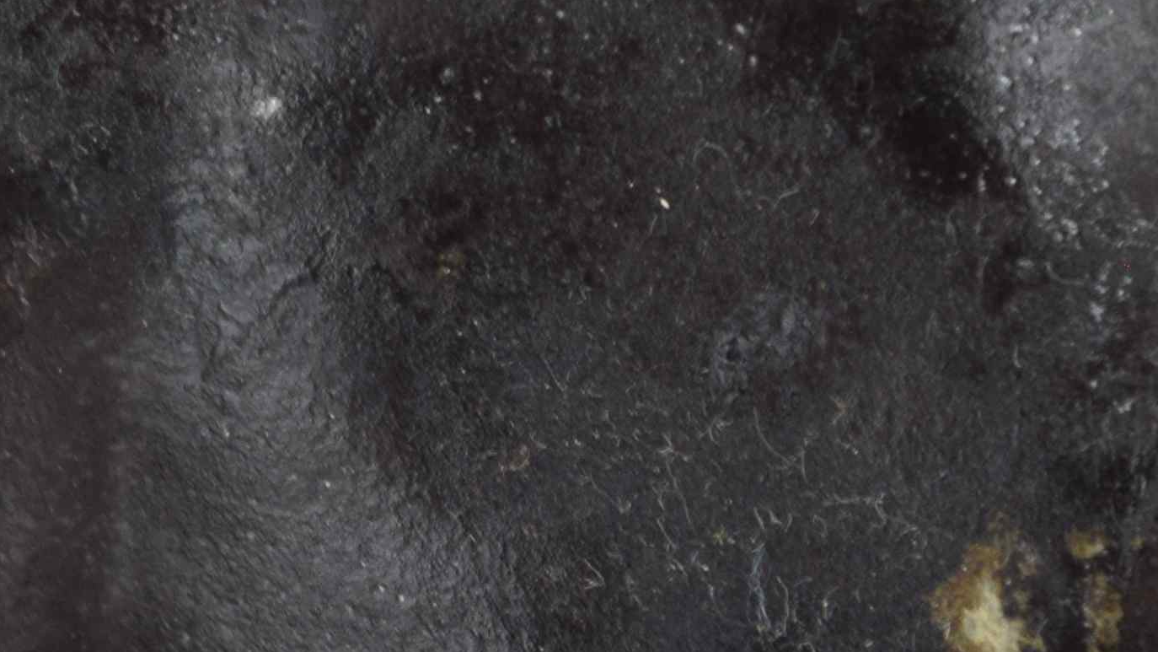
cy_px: 994
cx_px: -426
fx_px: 11585
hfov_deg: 5.7
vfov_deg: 3.2
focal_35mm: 377
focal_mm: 55
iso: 400
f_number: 5.6
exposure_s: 1/100
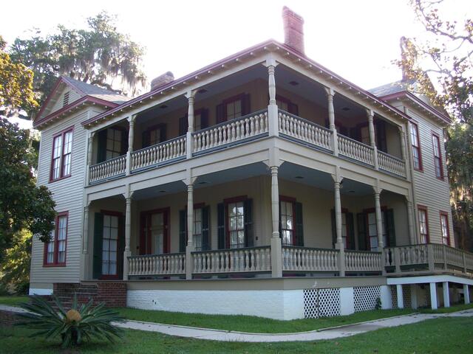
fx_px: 478
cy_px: 177
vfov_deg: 40.7
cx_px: 236
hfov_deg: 52.6
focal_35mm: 35
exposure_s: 1/125
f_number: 3.1
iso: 80
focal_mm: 6.3
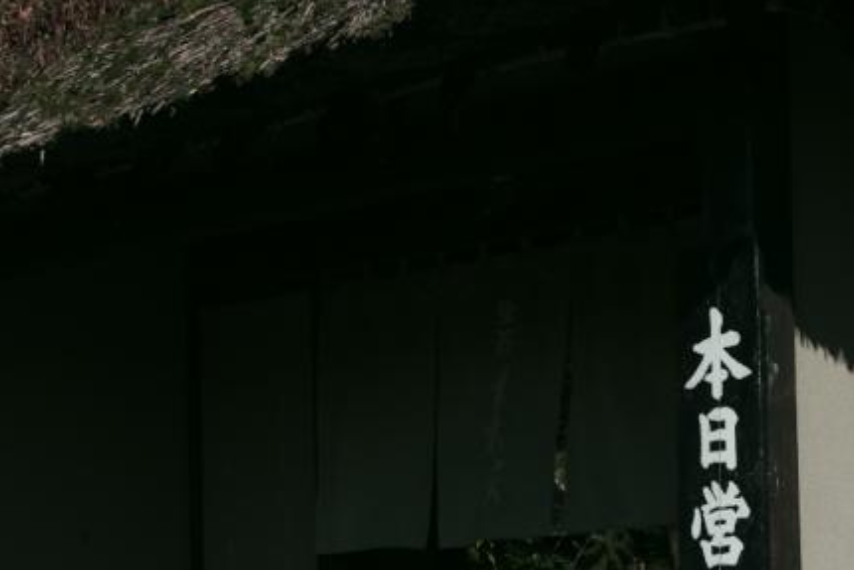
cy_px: 485
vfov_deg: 13.6
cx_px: 411
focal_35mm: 100
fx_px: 2373
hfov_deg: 20.4
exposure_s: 1/1250
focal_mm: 28
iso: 200
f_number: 5
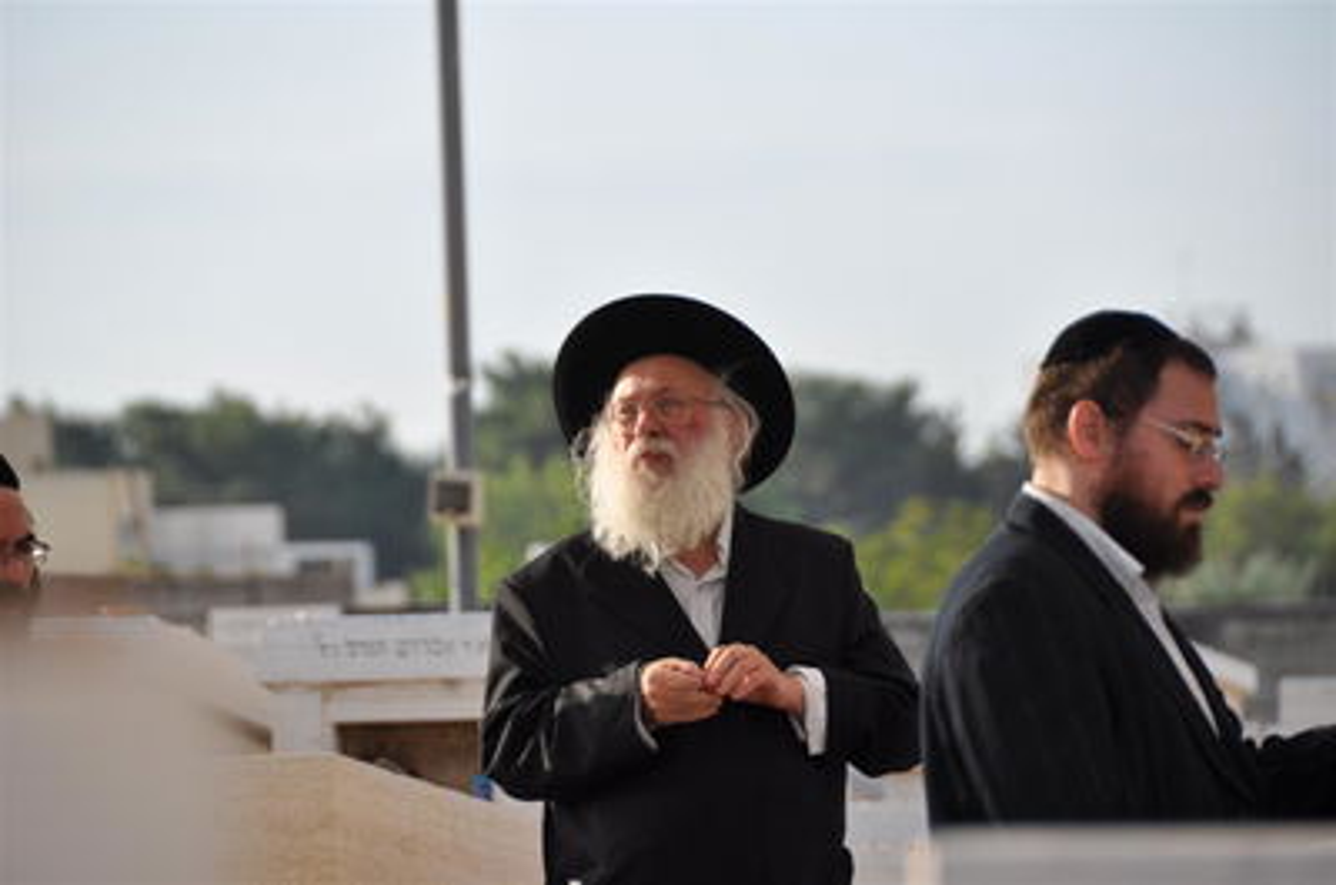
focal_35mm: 300
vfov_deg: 4.6
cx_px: 668
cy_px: 442
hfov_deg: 6.9
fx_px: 11111
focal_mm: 200
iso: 200
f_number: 5.6
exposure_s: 1/500
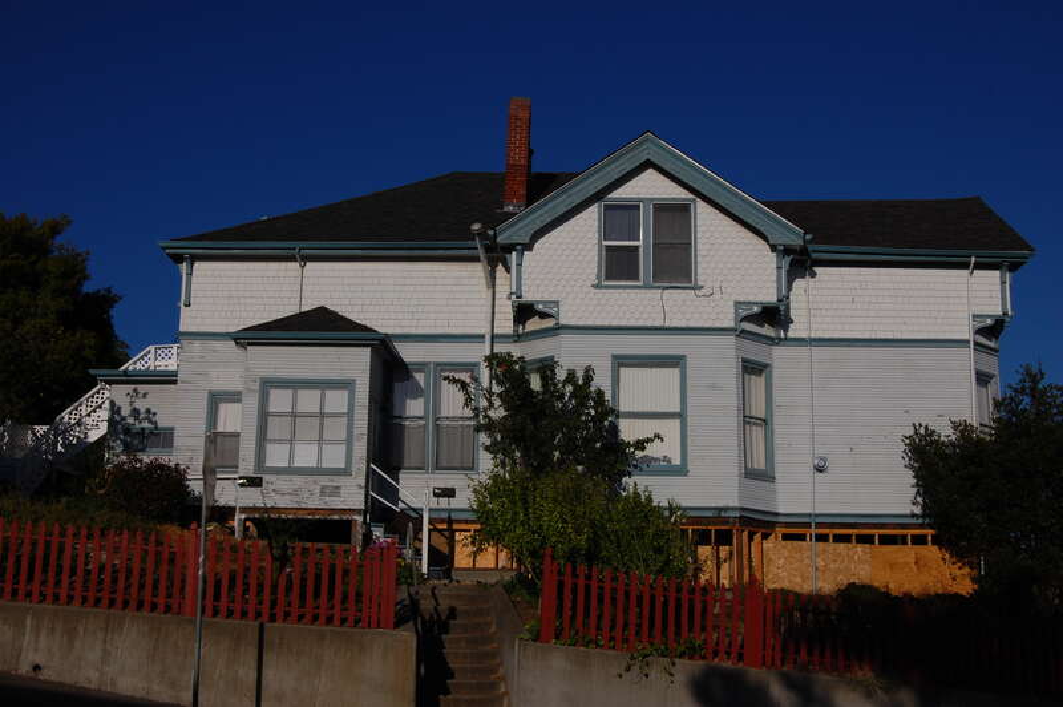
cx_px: 532
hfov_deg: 43.6
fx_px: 1328
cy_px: 354
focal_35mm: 45
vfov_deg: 29.8
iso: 200
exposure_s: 1/500
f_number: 16
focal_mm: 30
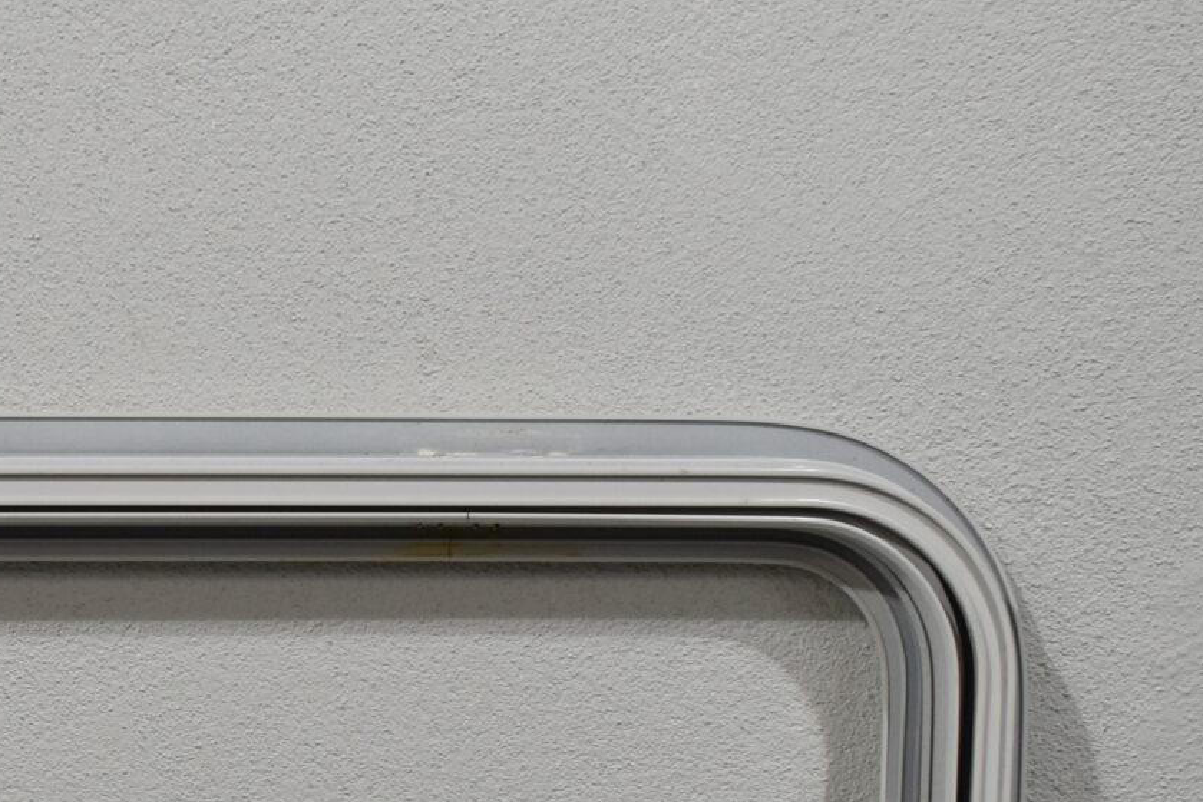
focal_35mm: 119
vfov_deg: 11.3
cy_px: 963
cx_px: -248
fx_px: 3976
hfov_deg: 16.5
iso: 320
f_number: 5.6
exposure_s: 1/125
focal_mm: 26
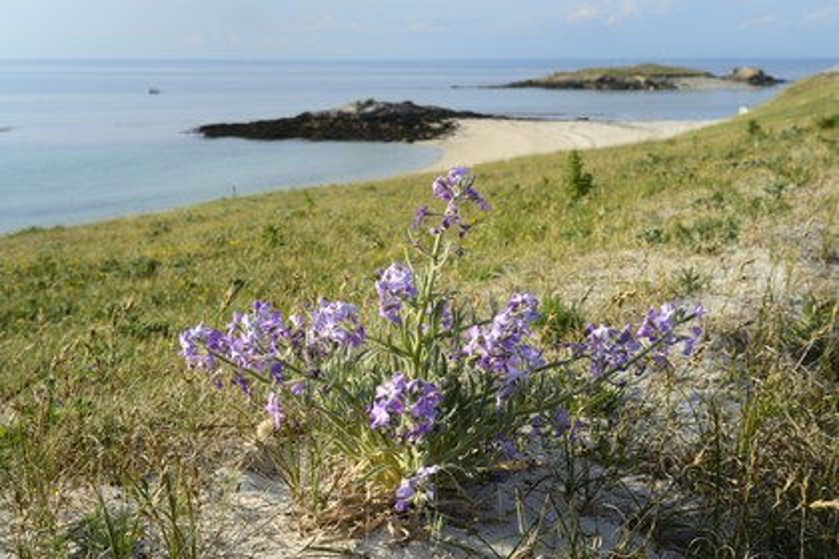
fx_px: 1119
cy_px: 280
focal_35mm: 48
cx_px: 420
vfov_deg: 28.1
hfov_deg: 41.1
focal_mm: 48
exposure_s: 1/160
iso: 200
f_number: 11
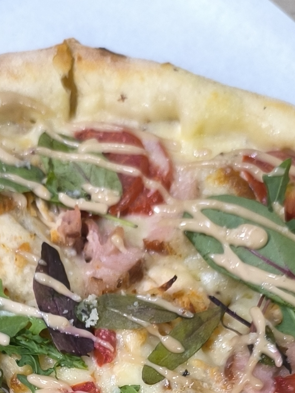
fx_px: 875
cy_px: 471
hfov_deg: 19.0
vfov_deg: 23.2
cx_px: 79
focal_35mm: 77
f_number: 1.65
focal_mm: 6.14
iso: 1600
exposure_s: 1/25
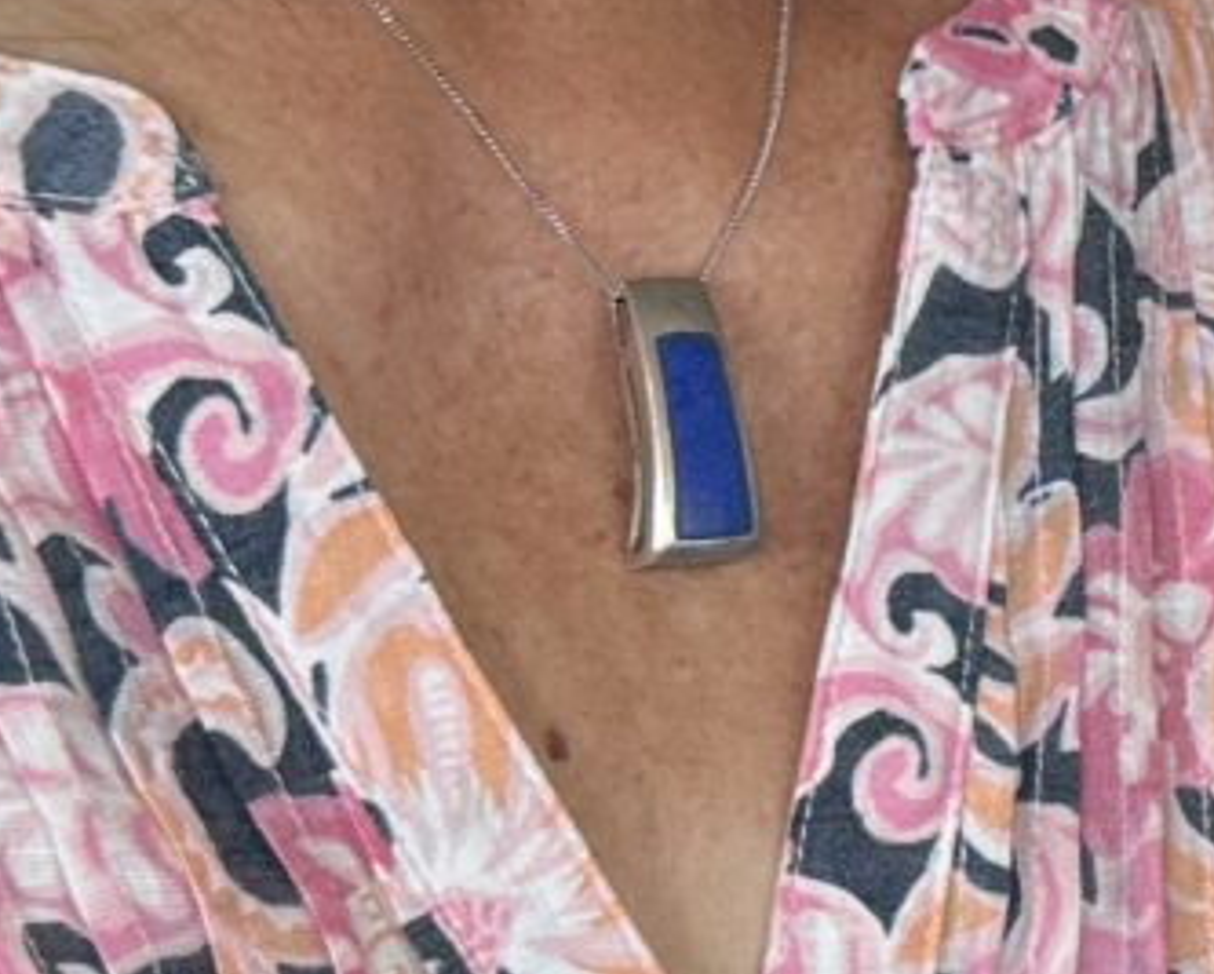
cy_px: 128
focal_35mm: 180
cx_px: 2450
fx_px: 6473
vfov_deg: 8.6
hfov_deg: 9.9
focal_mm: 6.76
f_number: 1.78
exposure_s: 1/100
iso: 125
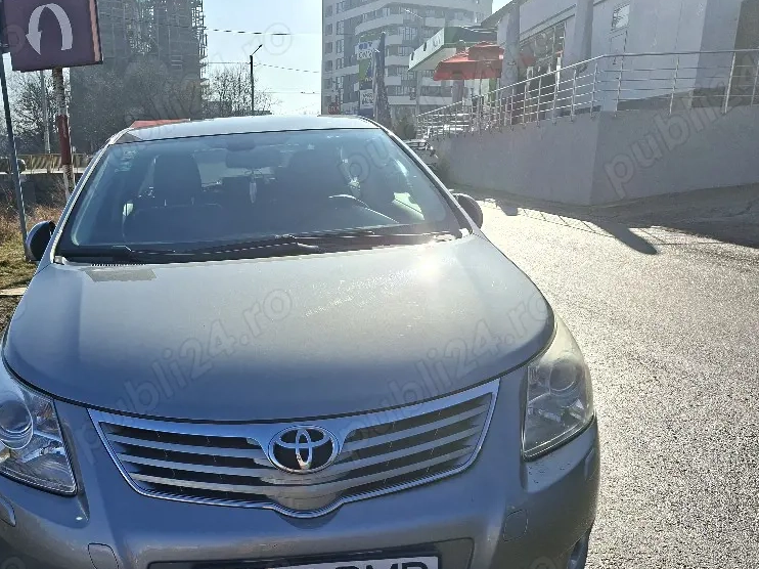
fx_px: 679
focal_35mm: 31
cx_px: 250
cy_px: 379
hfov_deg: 57.0
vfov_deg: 44.8
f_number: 1.8
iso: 50
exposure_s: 1/5000
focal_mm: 5.54
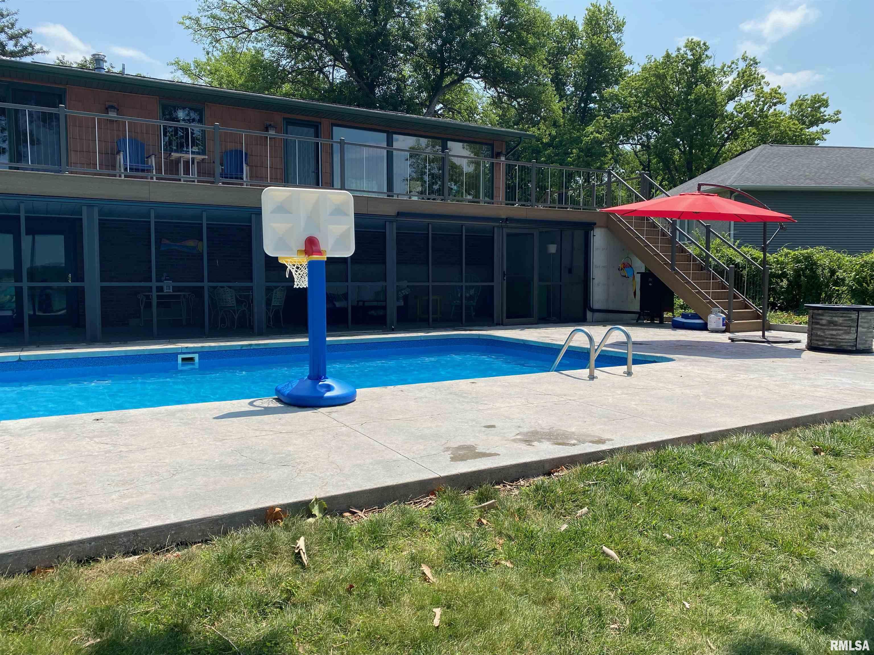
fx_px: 656
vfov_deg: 53.1
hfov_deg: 67.3
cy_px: 328
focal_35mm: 26
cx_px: 437
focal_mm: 4.25
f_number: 1.8
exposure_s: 1/2105
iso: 32
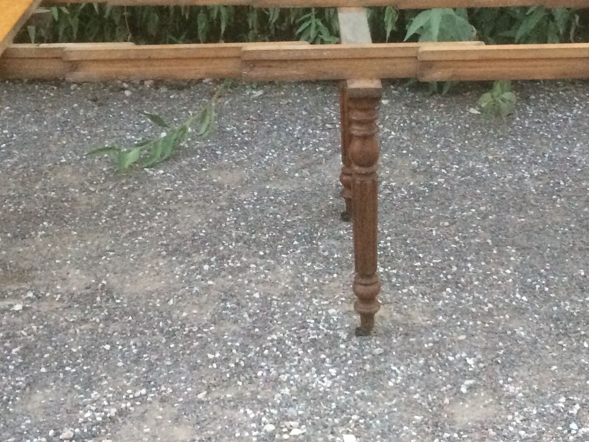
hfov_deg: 29.3
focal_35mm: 66
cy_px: 223
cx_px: 363
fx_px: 1123
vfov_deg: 22.3
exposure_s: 1/33
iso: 250
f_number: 2.2
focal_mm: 4.15
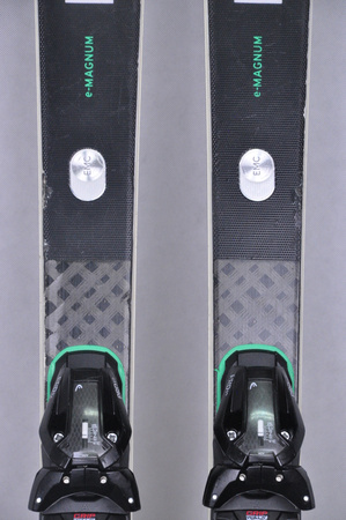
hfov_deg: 8.7
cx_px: 173
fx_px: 2276
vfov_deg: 13.1
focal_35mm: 158
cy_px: 260
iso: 3200
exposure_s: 1/125
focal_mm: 105
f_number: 8
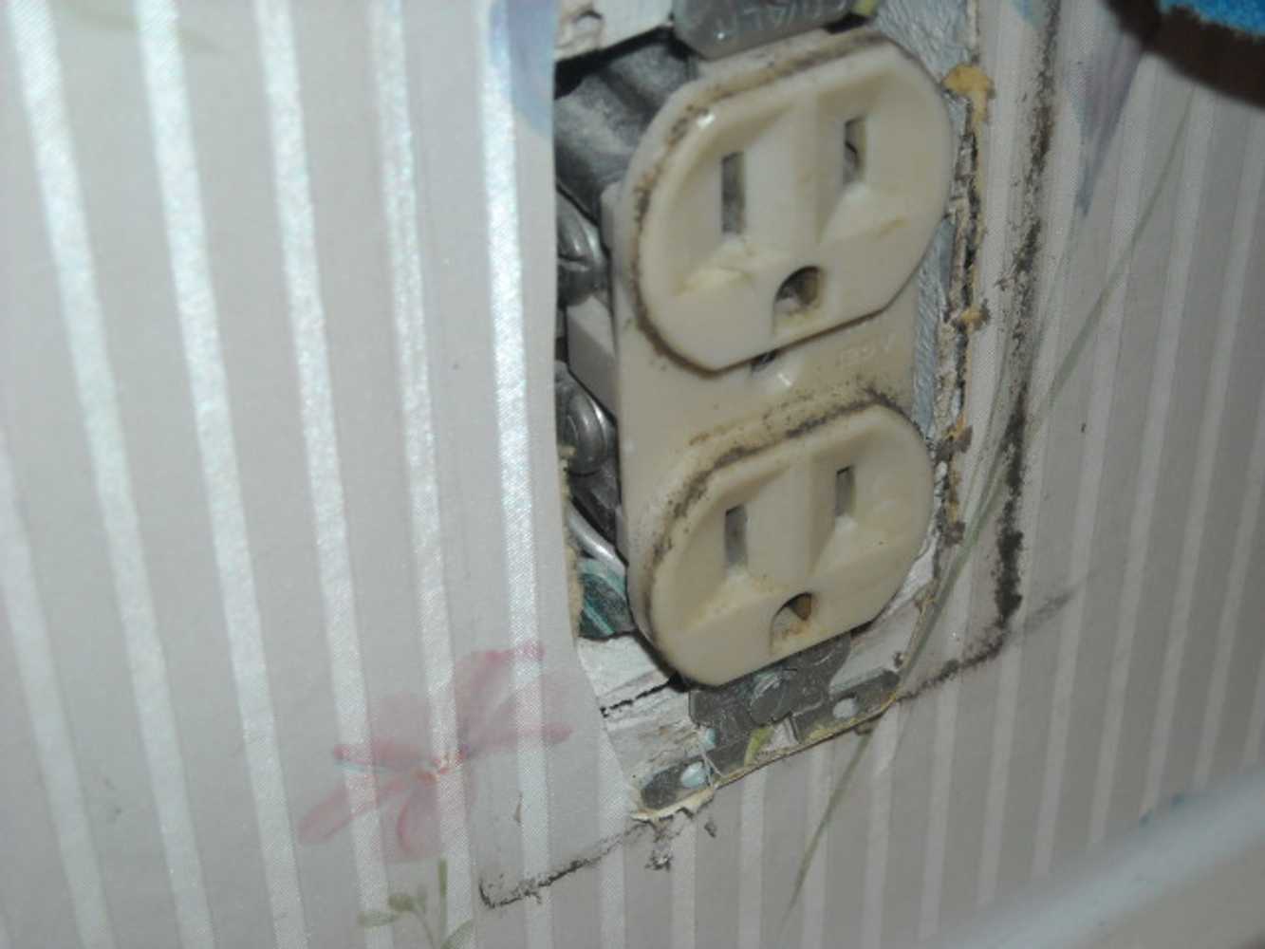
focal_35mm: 76
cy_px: 474
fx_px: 2778
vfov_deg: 19.4
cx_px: 632
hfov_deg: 25.7
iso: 200
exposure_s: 1/125
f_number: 7.7
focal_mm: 12.3
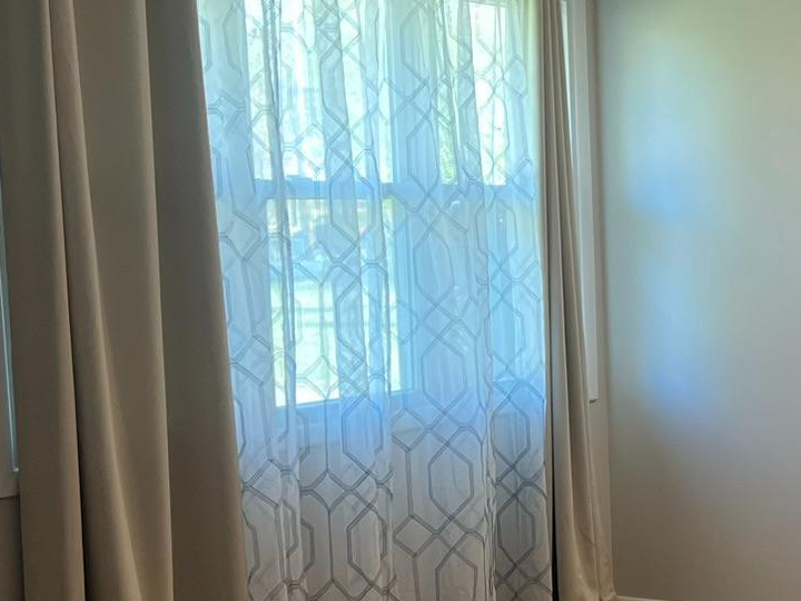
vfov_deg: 19.8
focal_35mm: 74
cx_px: 903
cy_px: 453
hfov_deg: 24.4
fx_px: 1712
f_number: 1.5
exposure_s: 1/60
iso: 80
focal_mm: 5.7
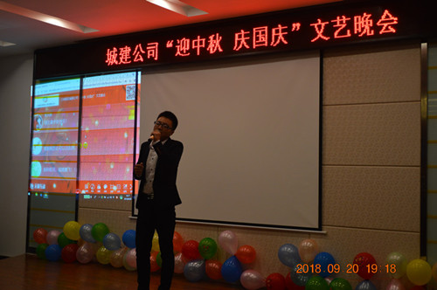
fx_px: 546
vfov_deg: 29.8
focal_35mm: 45
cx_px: 218
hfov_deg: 43.7
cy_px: 145
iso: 400
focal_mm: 30
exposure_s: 1/50
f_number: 4.2
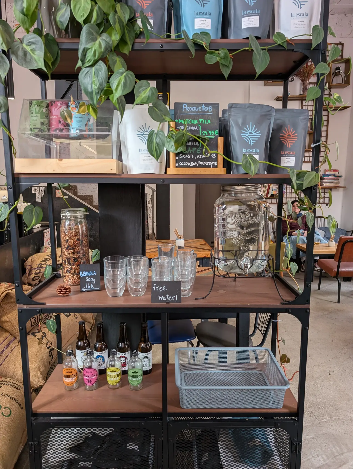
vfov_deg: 71.5
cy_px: 234
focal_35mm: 24
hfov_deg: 56.9
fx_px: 326
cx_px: 176
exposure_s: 1/25.5
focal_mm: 6.9
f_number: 1.68
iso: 39
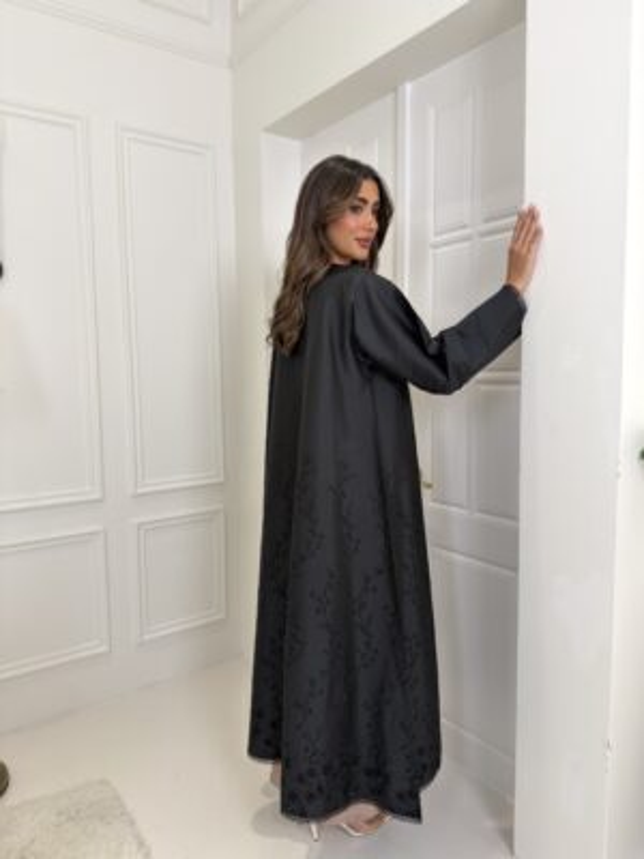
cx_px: 322
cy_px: 430
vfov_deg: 71.6
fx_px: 595
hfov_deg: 56.8
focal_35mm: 24
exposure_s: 1/366
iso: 64
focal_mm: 6.76
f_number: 1.78
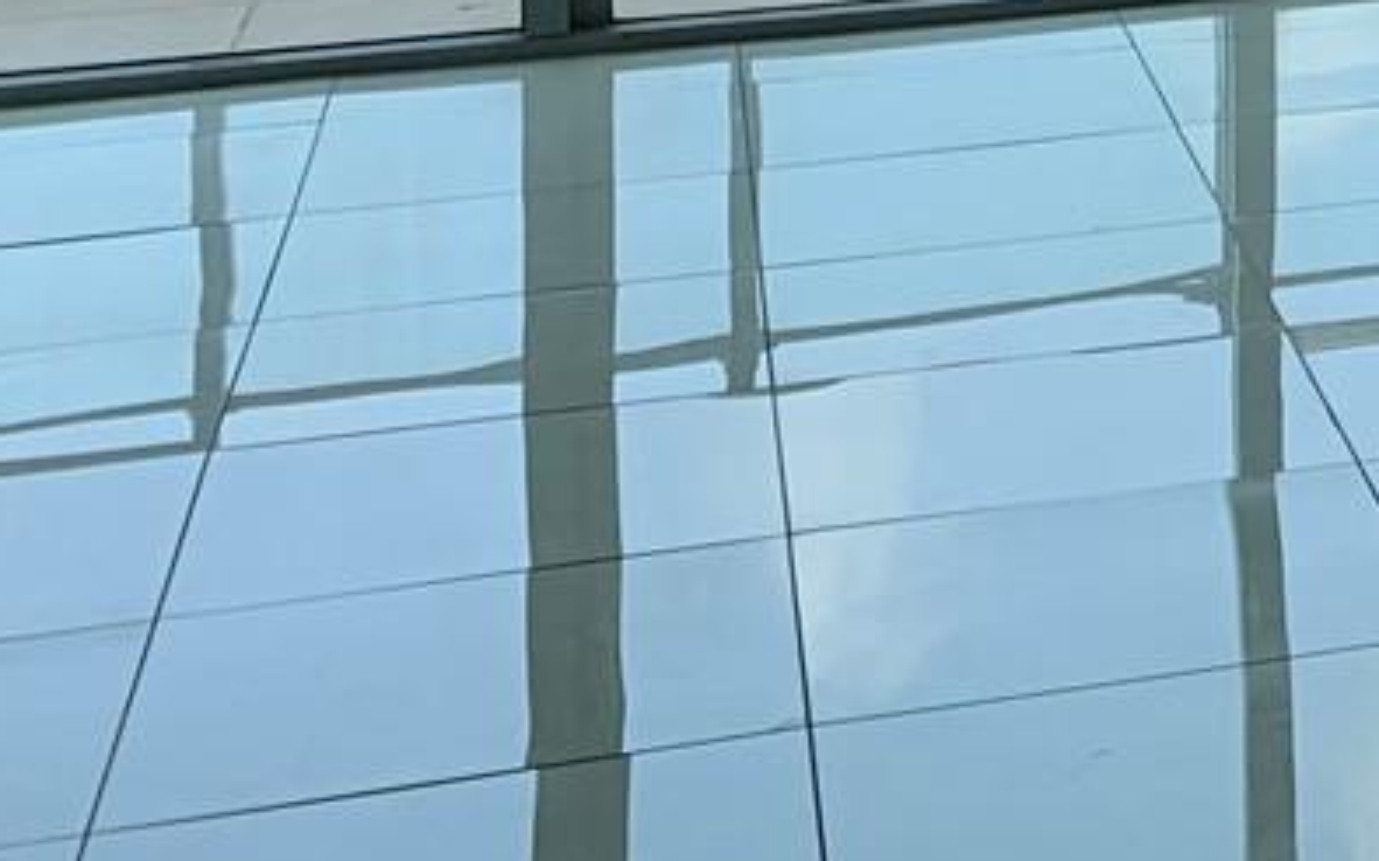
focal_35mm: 112
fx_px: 4208
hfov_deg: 15.9
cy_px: -889
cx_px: 2443
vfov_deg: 10.7
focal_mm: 4.25
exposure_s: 1/474
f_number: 1.8
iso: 25
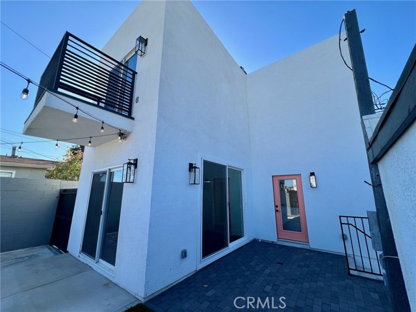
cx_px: 208
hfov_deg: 106.2
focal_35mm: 13
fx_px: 156
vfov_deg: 89.9
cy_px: 156
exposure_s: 1/558
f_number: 1.8
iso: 32
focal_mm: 1.57
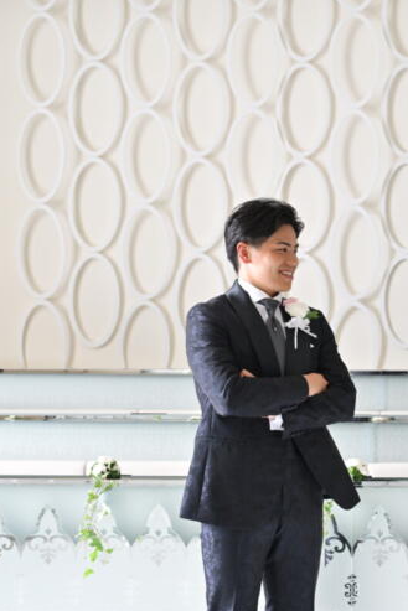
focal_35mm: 73
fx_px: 1240
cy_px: 309
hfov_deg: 18.1
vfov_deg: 27.7
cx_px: 439
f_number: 4
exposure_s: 1/160
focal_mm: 48
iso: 2000
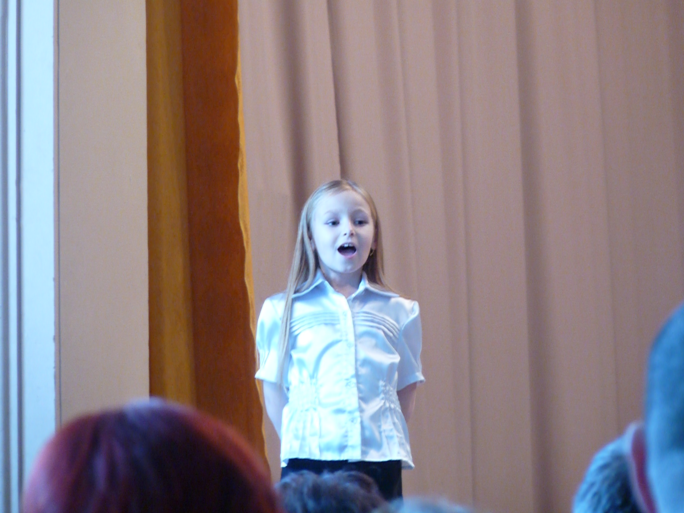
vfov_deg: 5.1
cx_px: 342
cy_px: 256
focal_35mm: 290
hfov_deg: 6.8
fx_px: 5730
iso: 800
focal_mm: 51.5
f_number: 3.7
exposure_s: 1/10
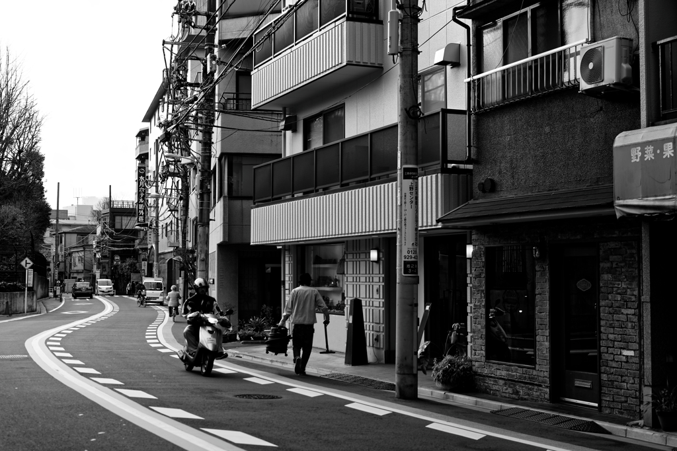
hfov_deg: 37.9
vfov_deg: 25.7
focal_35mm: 52
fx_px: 987
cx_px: 338
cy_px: 226
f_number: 2.8
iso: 100
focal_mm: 35
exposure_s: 1/1000
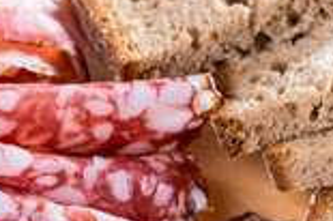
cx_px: -84
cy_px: 190
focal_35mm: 337
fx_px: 3114
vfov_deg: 4.1
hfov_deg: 6.1
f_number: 8
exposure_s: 1/200
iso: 250
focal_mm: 105
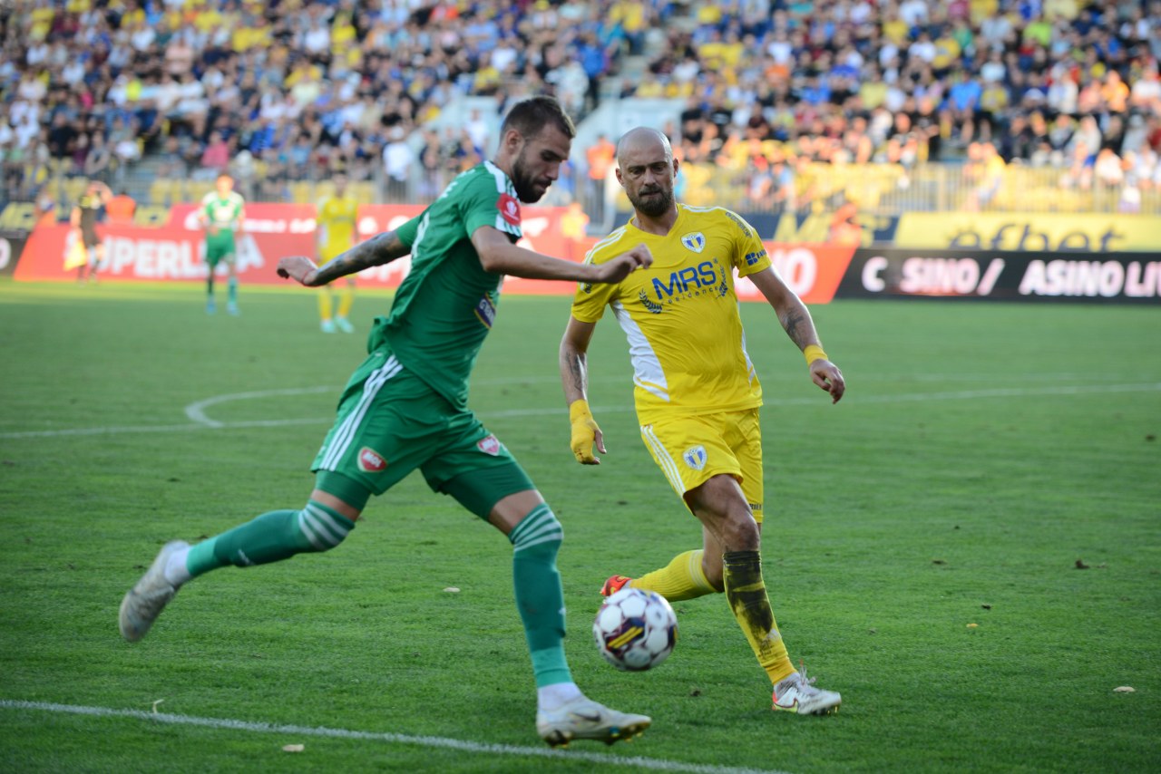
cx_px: 580
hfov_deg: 15.2
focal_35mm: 135
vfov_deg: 10.2
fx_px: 4354
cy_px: 387
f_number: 3.2
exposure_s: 1/500
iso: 320
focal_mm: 135
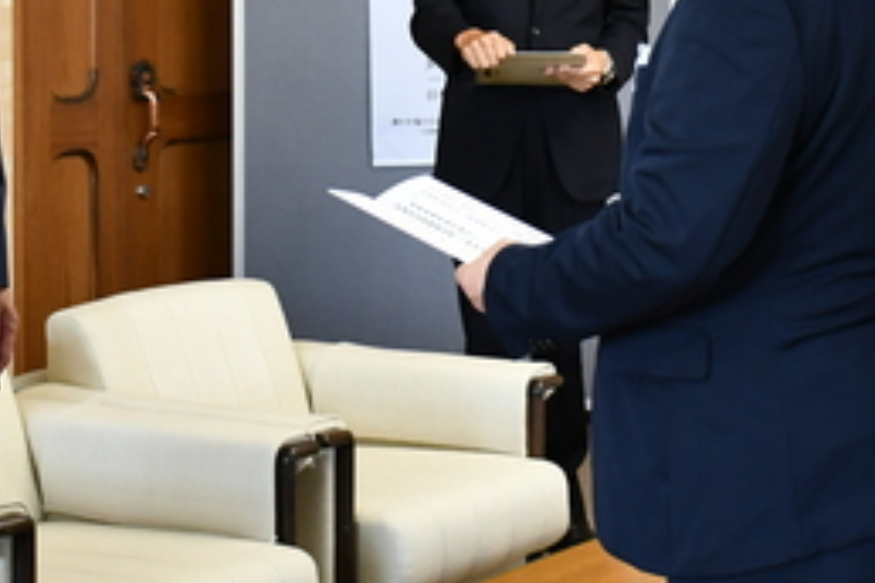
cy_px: 81
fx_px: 2673
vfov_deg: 12.4
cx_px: 551
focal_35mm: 110
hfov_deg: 18.6
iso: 1000
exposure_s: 1/125
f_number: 3.8
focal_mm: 26
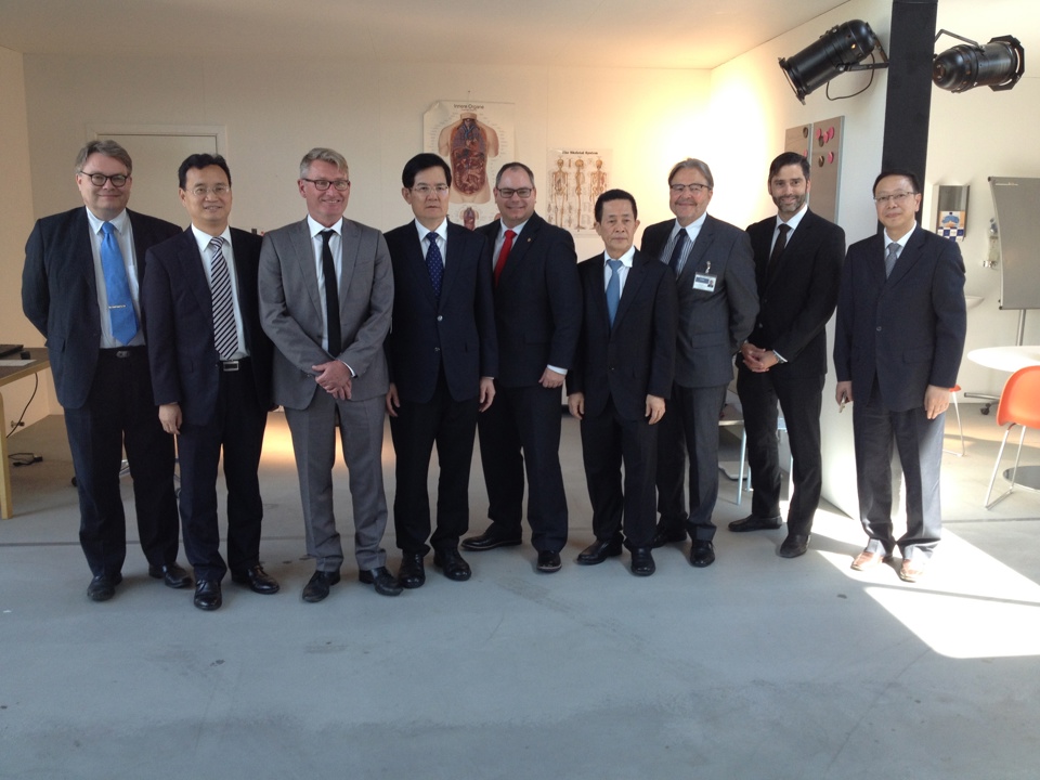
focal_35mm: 35
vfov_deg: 40.7
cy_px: 390
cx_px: 520
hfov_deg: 52.6
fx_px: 1052
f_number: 2.4
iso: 64
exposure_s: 1/60
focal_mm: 4.28
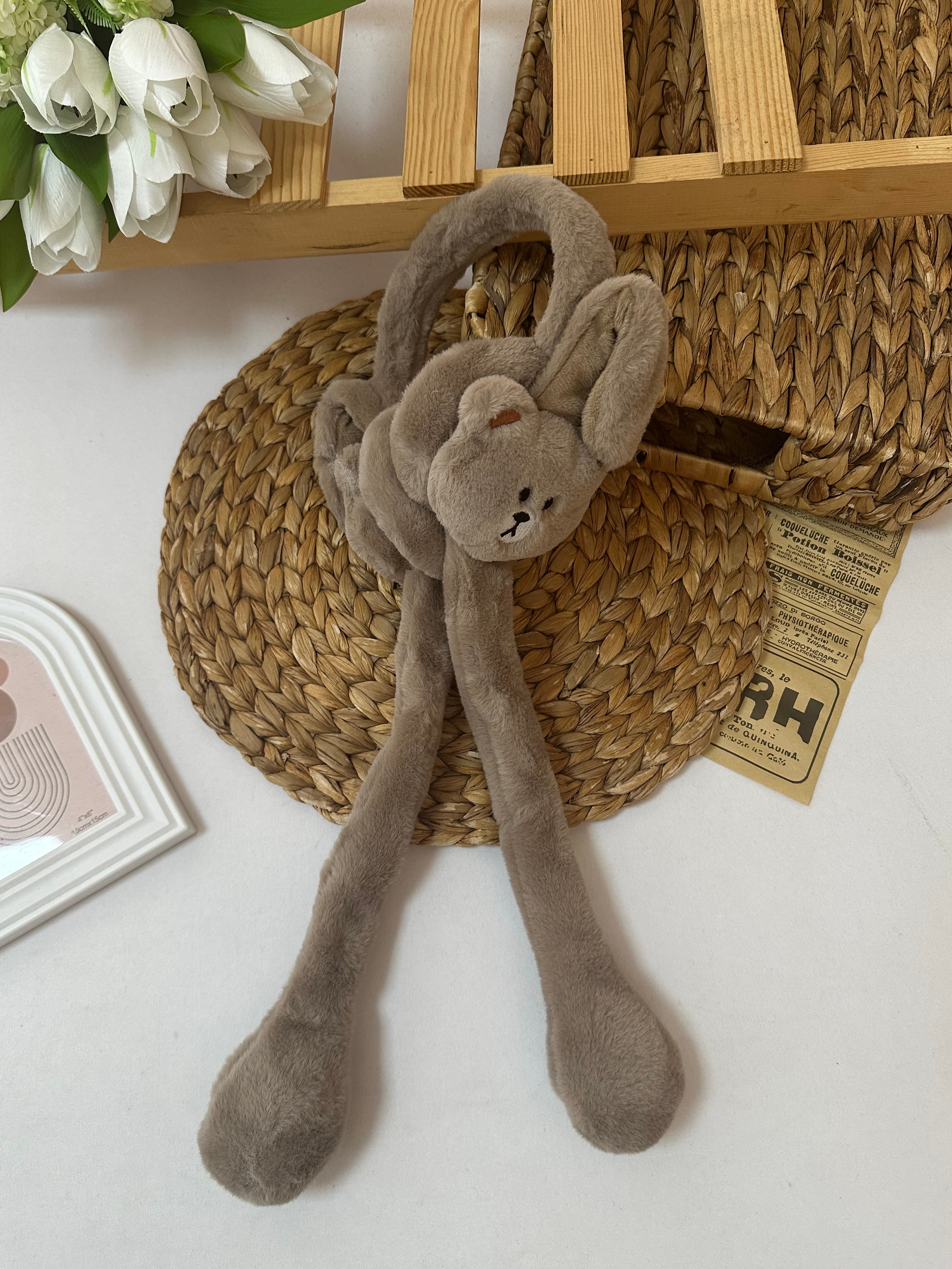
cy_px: 618
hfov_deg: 54.9
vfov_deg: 69.4
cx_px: 466
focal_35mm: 25
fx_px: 917
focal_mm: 6.86
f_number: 1.78
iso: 250
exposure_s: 1/94
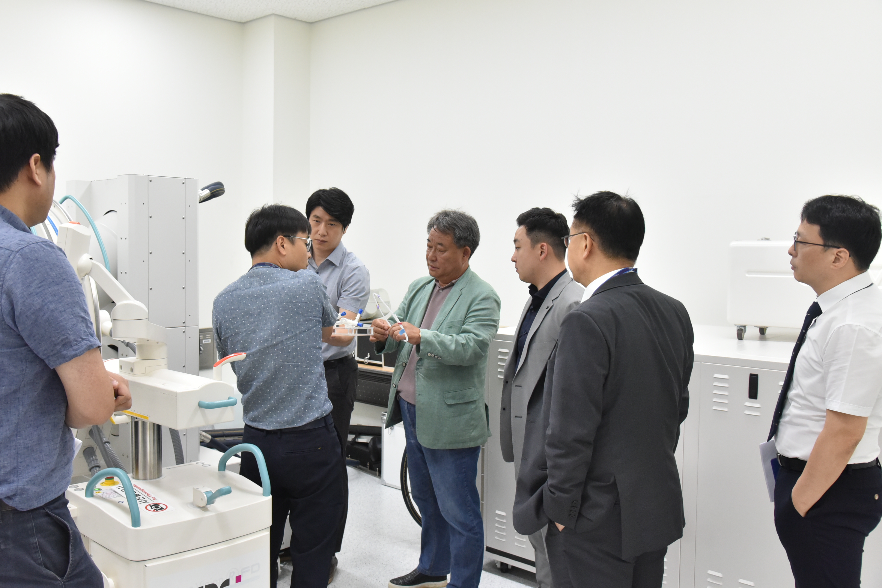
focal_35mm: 34
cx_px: 399
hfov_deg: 55.7
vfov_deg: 38.9
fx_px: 833
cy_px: 283
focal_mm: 31
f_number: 5.6
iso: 3600
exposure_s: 1/200
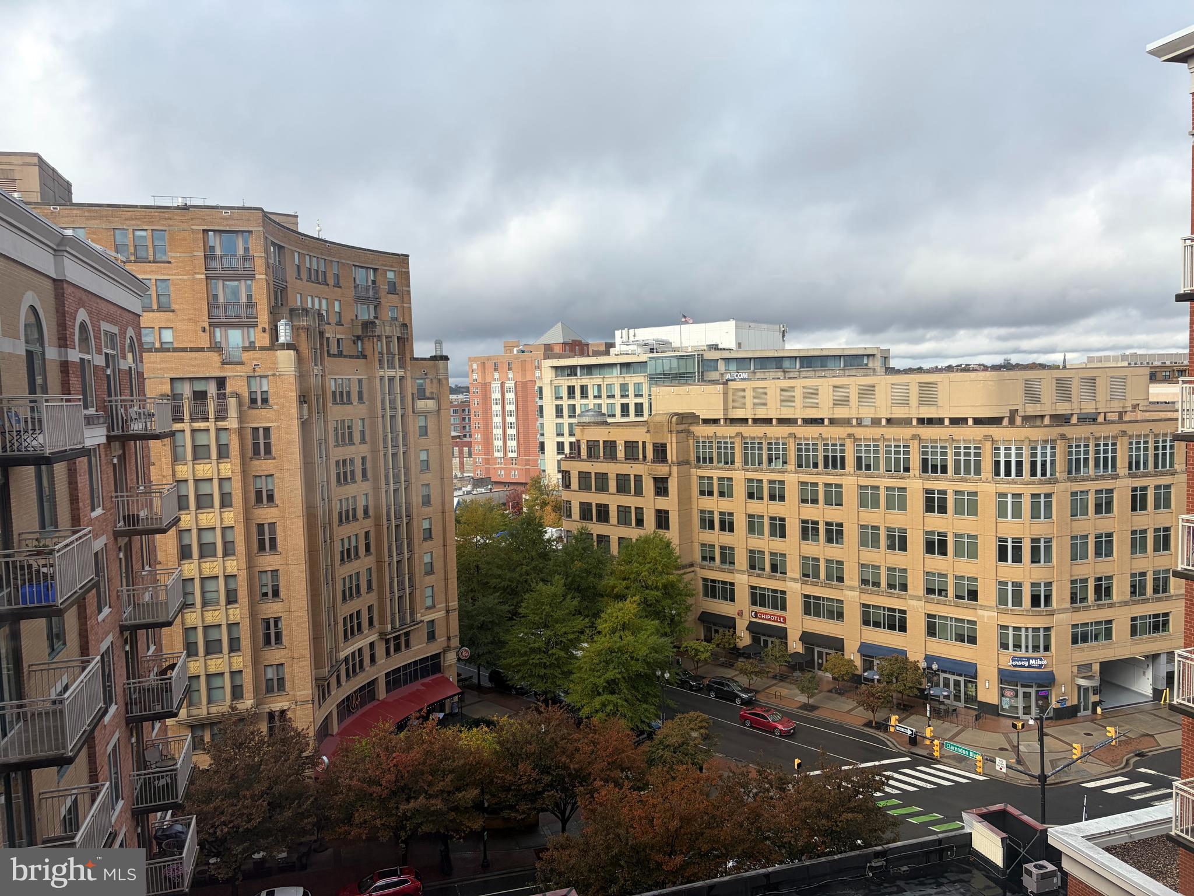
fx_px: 897
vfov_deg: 53.1
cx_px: 597
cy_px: 448
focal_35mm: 26
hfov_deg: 67.3
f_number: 1.6
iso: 50
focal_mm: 5.96
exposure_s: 1/1550
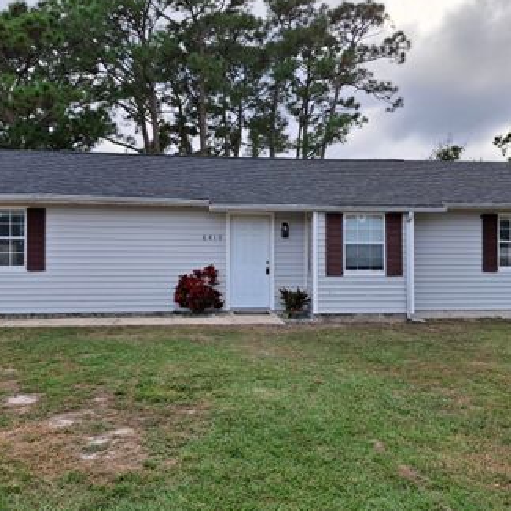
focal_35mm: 34
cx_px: 256
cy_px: 251
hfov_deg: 48.5
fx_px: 568
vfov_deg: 48.4
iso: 25
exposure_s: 1/466
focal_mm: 4.69
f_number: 1.8
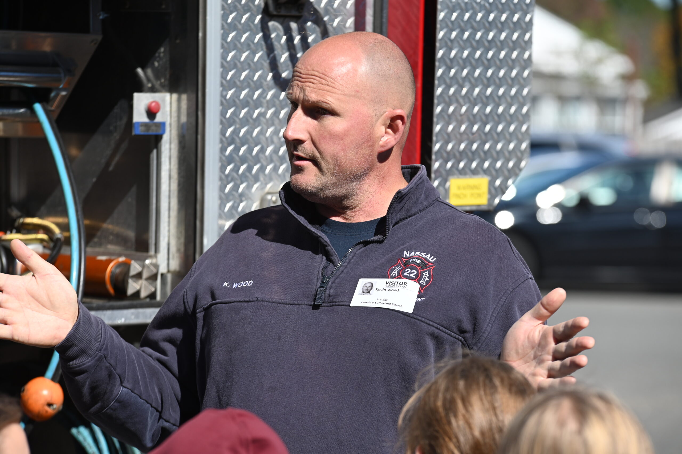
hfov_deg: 11.1
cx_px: 341
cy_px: 227
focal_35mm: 185
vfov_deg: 7.4
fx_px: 3503
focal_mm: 185
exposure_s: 1/1000
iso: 200
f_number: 5.6
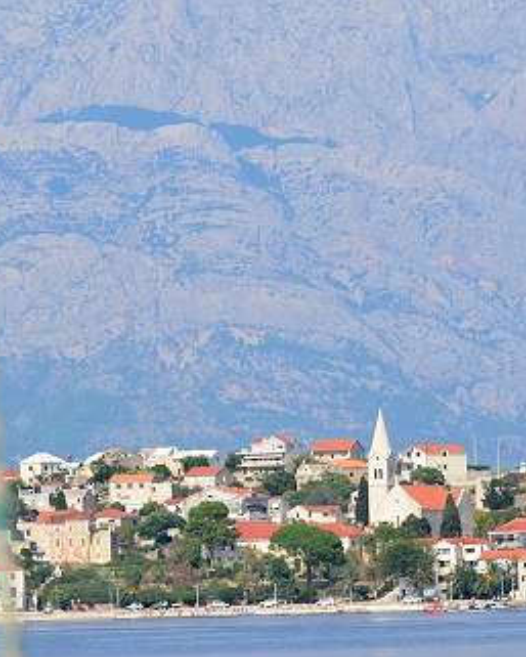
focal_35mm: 358
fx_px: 6963
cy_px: 83
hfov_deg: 4.3
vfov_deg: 5.4
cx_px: 439
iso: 400
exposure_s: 1/2500
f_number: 5.6
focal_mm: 82
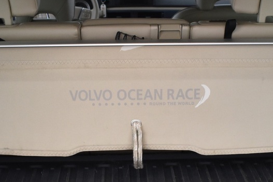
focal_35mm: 83
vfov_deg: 16.2
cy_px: 167
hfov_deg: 24.5
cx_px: 138
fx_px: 629
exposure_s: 1/30
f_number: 3.5
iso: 900
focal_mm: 18
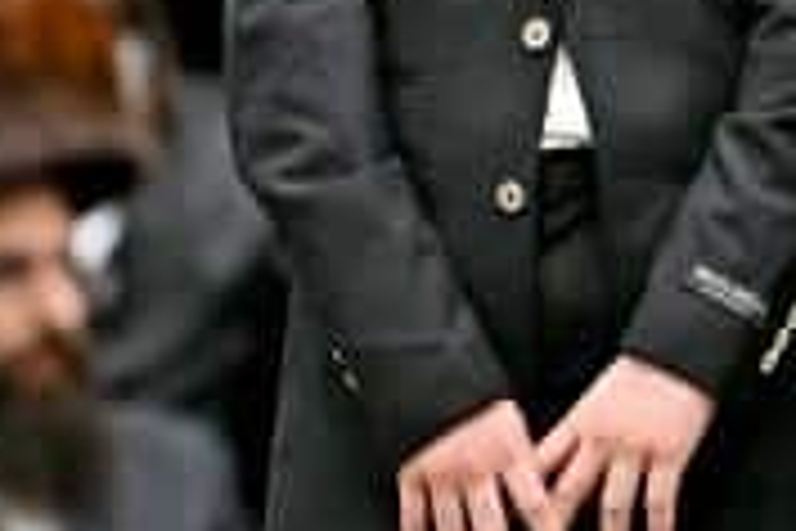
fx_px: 25625
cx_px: 904
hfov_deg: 1.8
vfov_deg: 1.2
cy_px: -439
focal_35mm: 1159
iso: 200
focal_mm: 200
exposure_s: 1/200
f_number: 2.8
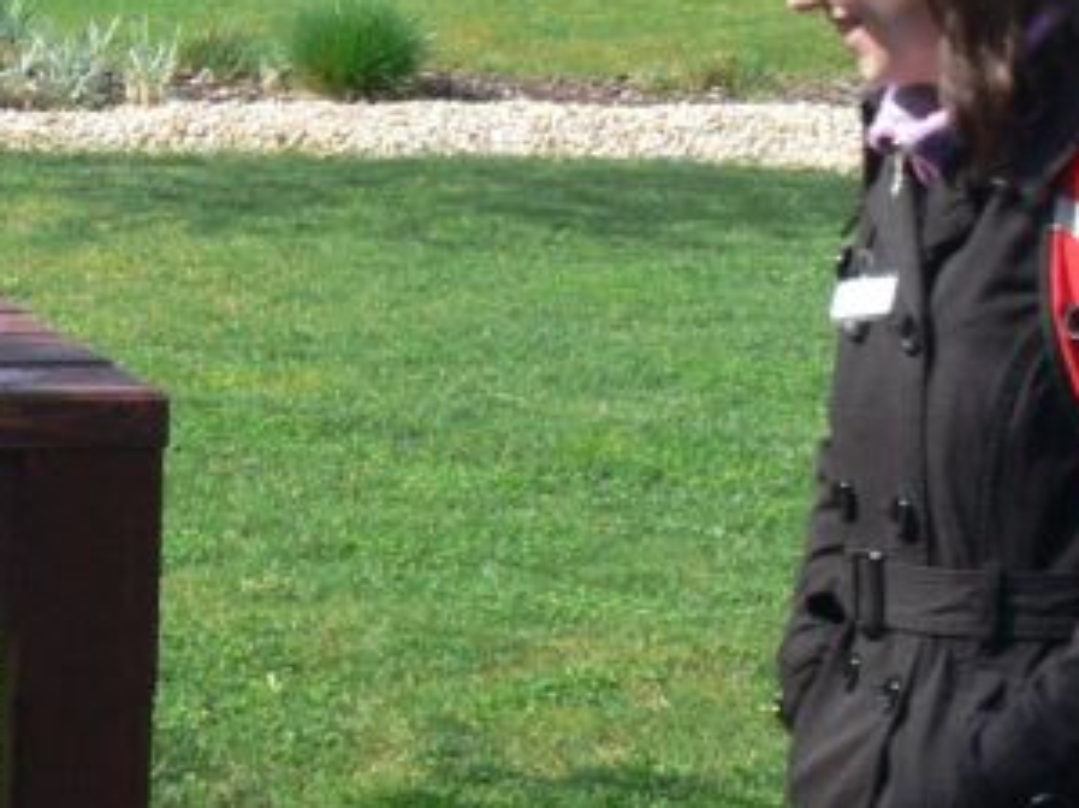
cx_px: -498
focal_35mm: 153
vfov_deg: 9.7
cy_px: 166
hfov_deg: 12.3
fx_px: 4767
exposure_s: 1/250
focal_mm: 7.4
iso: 100
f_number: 5.6
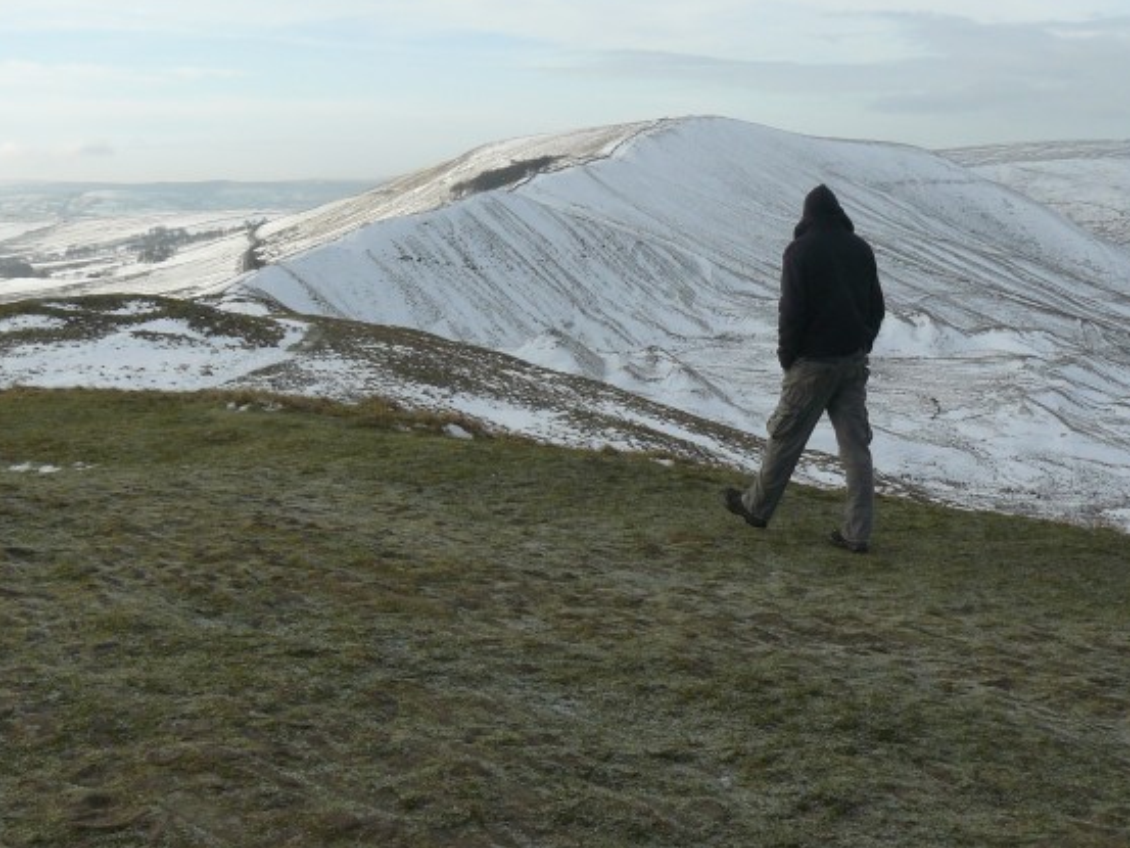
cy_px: 298
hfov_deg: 38.2
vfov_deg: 29.0
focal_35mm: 50
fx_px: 1633
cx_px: 537
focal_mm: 6
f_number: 5.6
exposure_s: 1/250
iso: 100
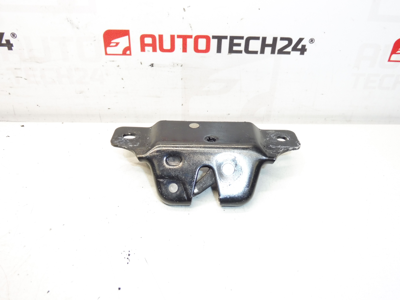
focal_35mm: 30
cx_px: 200
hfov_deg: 60.0
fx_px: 347
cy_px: 150
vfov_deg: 46.8
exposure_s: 1/100
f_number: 4
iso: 200
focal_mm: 5.4
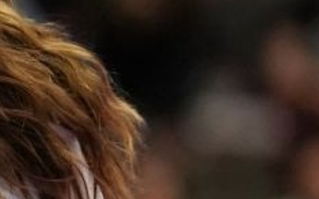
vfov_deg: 1.0
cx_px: -719
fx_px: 11192
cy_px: 194
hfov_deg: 1.6
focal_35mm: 1287
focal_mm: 165
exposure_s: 1/1000
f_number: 2.8
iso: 3200
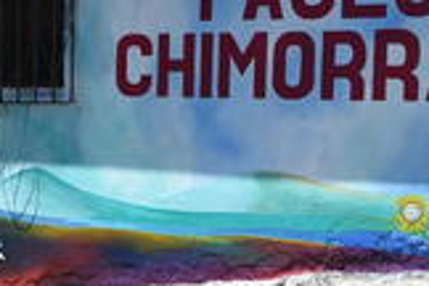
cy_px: 212
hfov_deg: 20.3
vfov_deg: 13.9
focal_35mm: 98
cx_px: 26
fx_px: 1168
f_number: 8
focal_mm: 22
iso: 250
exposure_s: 1/750
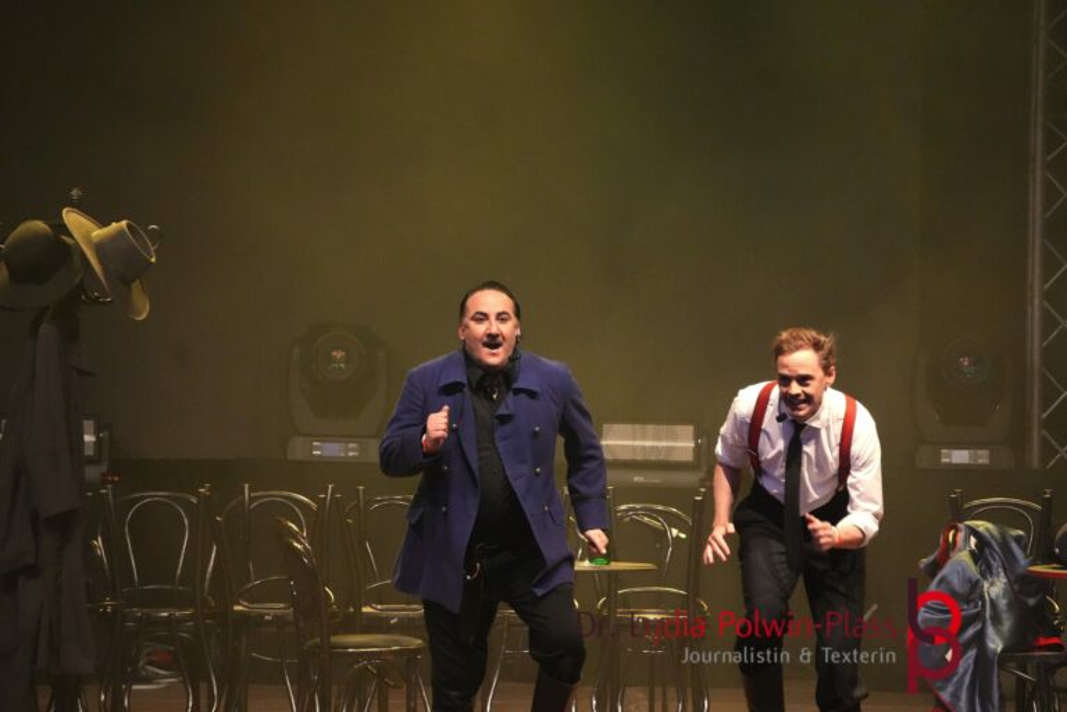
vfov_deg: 4.5
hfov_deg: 6.7
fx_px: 9113
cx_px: 534
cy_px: 356
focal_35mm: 308
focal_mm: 205
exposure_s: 1/200
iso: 6400
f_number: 6.3
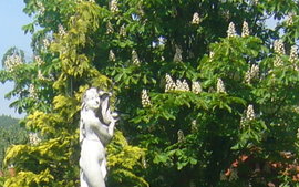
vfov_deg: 7.8
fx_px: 1345
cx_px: 35
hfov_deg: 12.6
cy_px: 312
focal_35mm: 165
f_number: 5.6
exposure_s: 1/200
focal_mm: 5.8
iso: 80
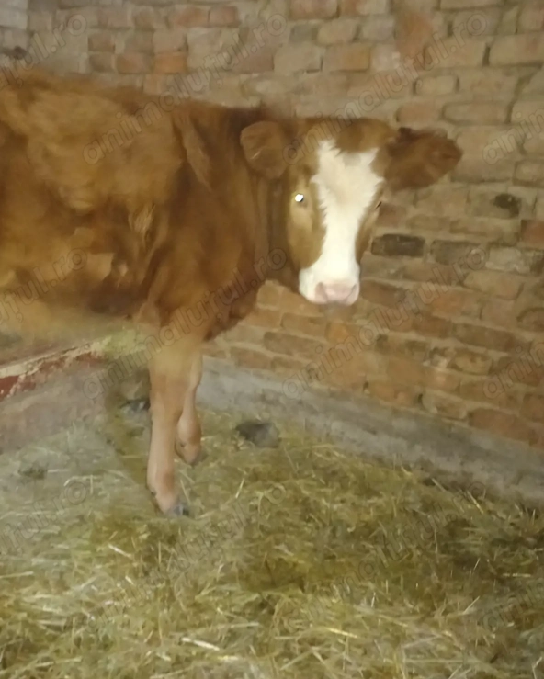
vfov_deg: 54.2
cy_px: 341
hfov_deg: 42.5
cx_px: 107
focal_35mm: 33
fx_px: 664
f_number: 2
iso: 1000
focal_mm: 4.6
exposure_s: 1/14.3
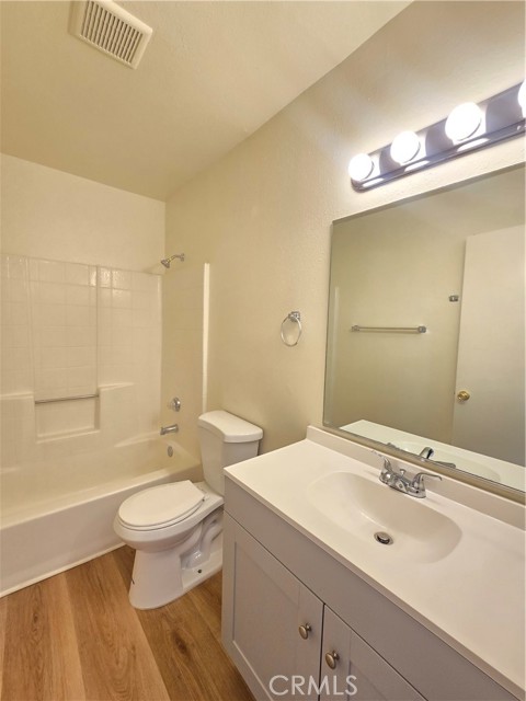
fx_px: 263
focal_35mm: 13
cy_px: 350
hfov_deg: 89.9
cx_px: 263
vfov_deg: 106.2
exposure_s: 1/60
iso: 125
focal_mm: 2.2
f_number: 2.2
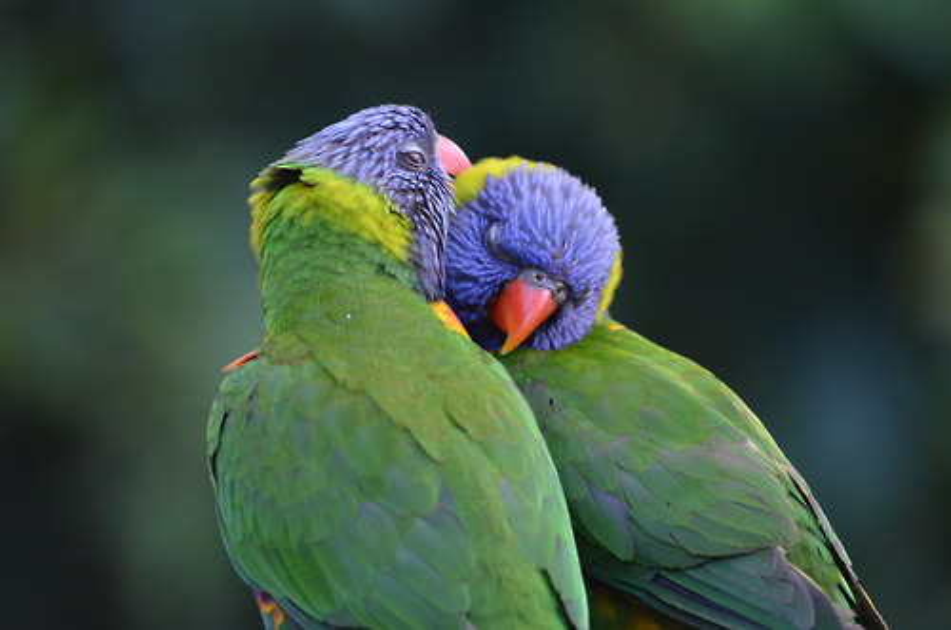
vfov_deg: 3.0
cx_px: 476
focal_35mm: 450
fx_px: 11861
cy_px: 315
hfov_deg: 4.6
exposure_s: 1/250
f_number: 5.6
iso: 1600
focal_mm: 300
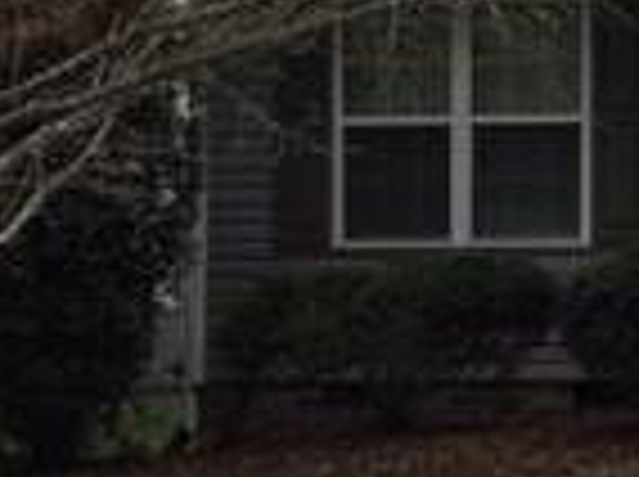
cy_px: -22
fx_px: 2414
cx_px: 1431
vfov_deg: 11.2
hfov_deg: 12.5
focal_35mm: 131
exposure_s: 1/989
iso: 32
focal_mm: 4.15
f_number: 2.2
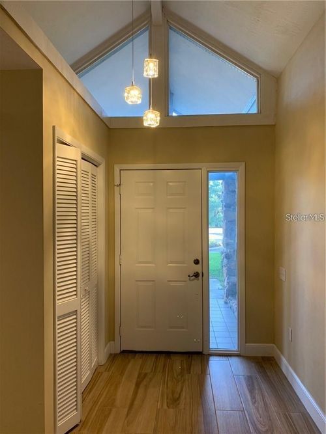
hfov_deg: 53.0
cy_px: 217
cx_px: 163
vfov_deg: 67.3
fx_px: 327
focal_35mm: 26
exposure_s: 1/74
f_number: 1.8
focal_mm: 4.25
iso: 100
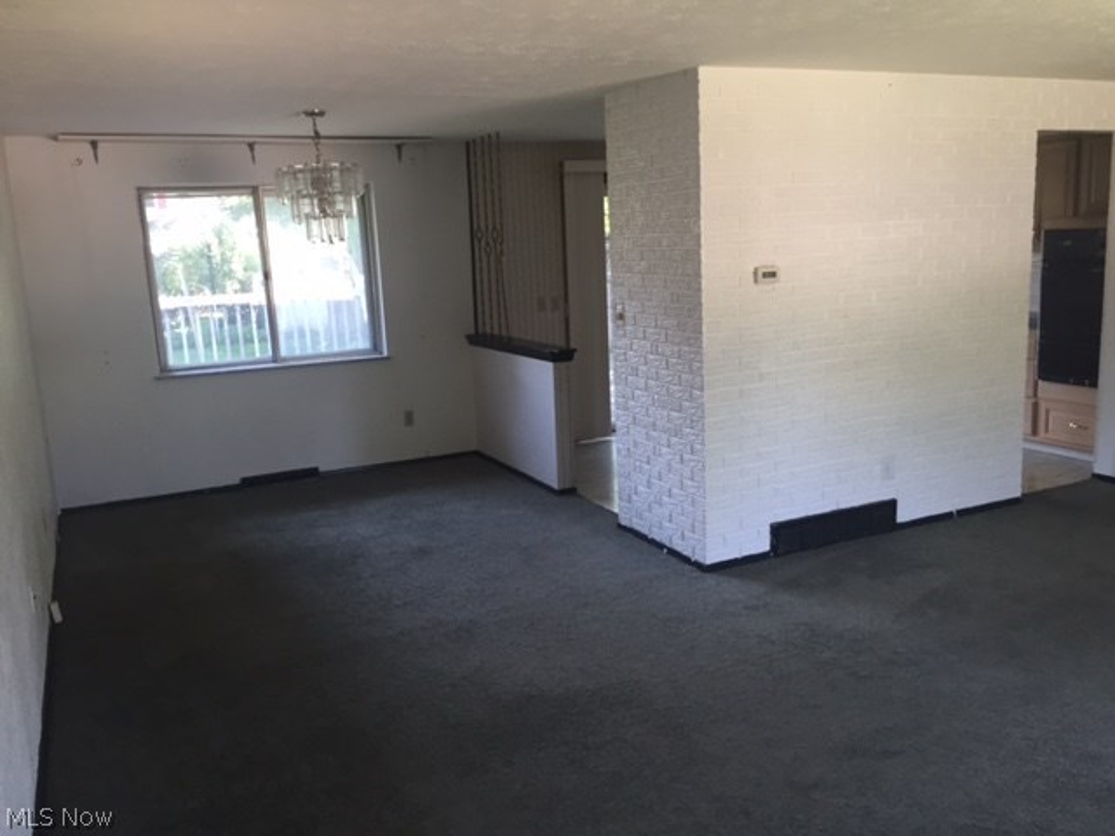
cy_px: 418
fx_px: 934
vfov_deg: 48.2
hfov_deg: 61.7
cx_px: 558
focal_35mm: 29
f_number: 2.2
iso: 40
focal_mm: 4.15
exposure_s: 1/30
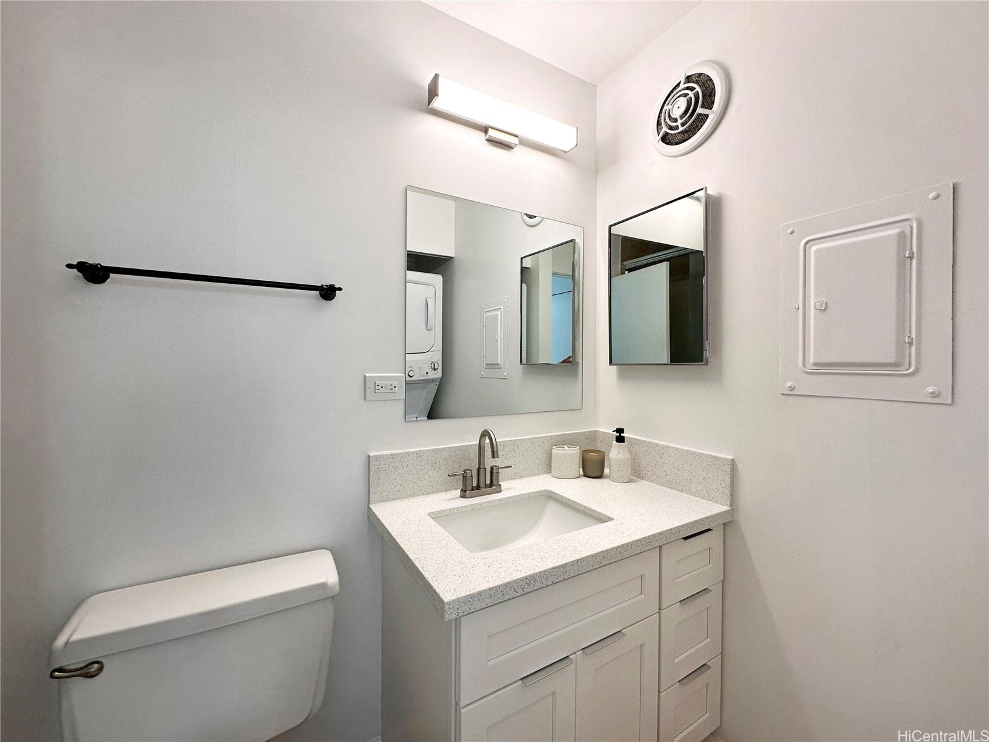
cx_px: 494
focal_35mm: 14
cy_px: 371
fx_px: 400
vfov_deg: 85.7
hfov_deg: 102.1
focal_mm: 2.22
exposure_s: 1/120
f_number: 2.2
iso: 100
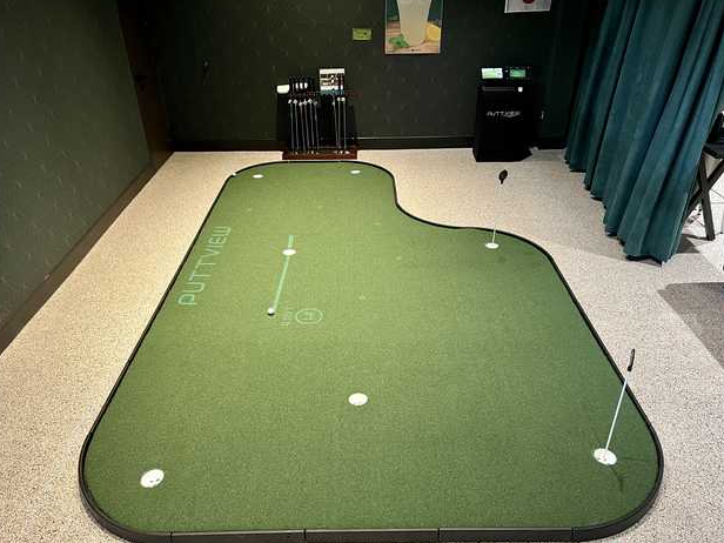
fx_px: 565
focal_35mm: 27
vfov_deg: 51.4
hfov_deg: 65.3
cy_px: 273
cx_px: 363
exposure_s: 1/40
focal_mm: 5.7
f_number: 1.5
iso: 400
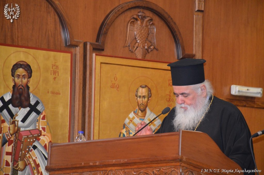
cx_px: 132
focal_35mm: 210
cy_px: 88
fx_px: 1539
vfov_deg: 6.5
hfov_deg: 9.8
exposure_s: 1/60
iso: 2500
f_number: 5.6
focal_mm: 140
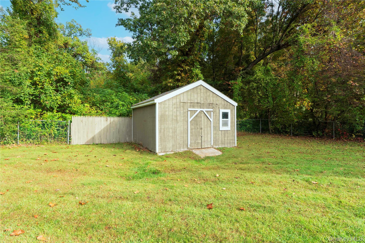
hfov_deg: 86.9
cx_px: 182
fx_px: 193
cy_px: 122
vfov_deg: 64.5
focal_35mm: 19
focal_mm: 19
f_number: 9
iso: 400
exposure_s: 1/100
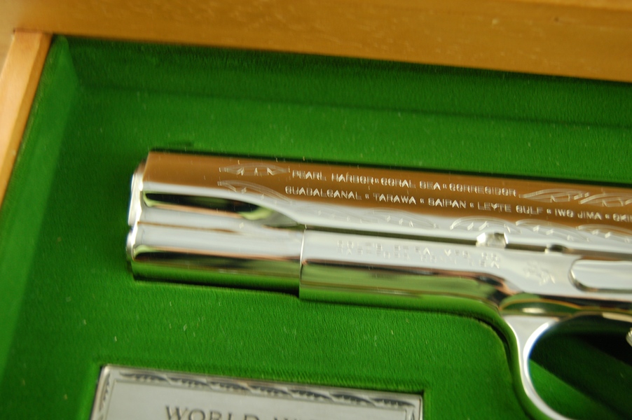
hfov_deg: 37.9
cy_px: 210
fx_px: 921
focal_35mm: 52
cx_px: 316
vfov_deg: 25.7
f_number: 4.8
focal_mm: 35
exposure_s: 1/30
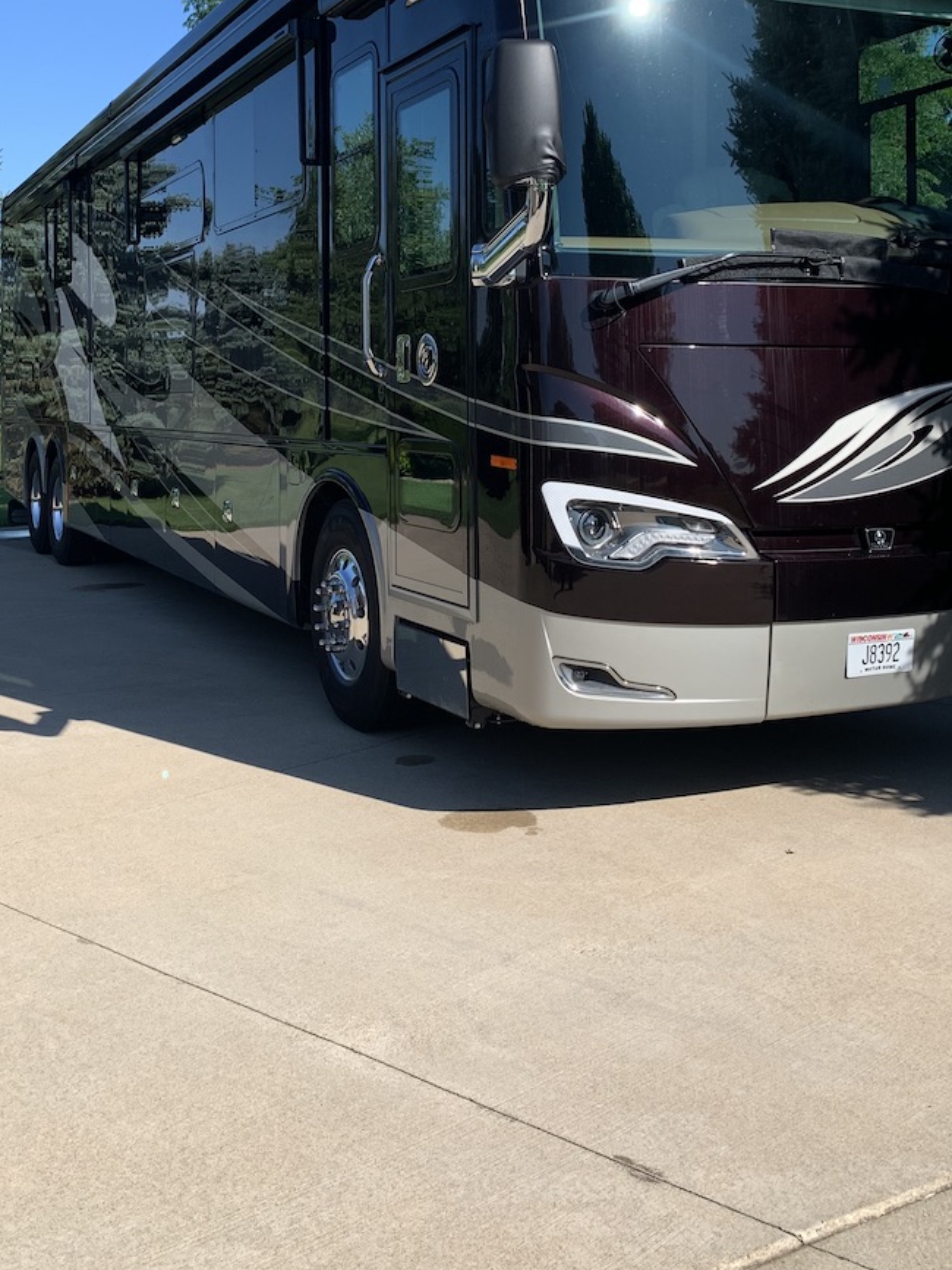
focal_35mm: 40
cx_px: 409
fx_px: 1466
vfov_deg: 45.8
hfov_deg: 35.9
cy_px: 383
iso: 25
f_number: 1.8
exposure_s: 1/1748
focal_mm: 4.25
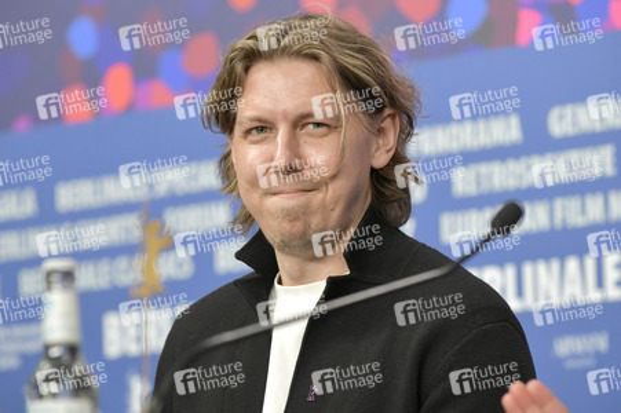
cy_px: 206
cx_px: 310
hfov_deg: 10.3
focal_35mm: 200
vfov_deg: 6.9
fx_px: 3447
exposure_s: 1/250
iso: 2000
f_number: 5.6
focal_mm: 200
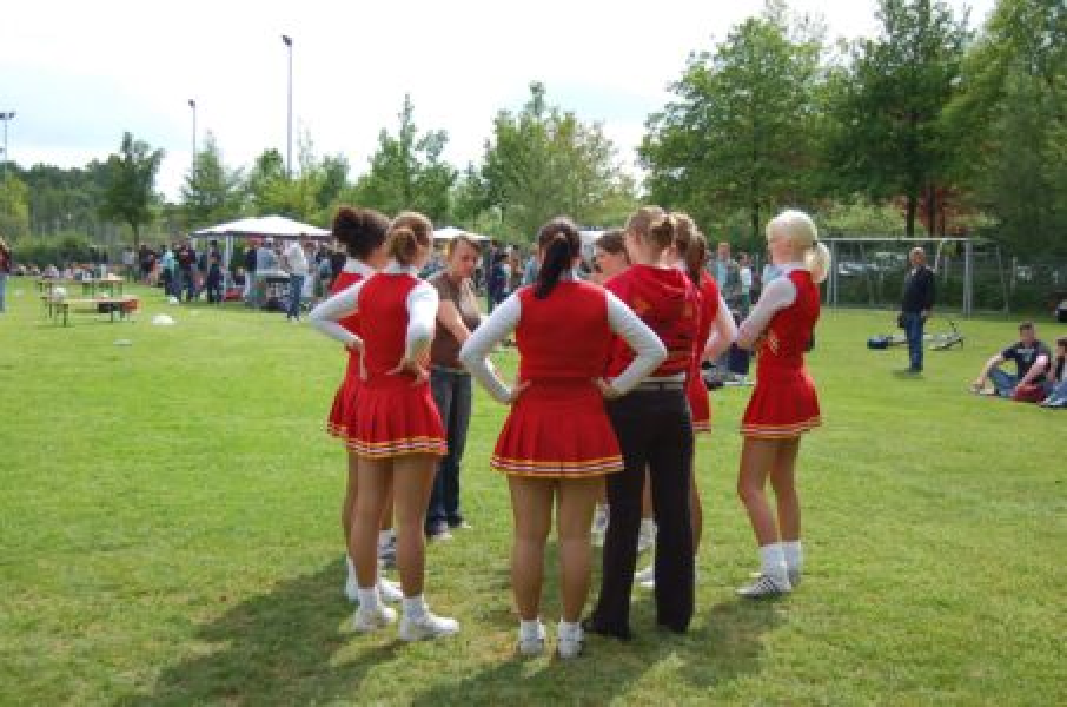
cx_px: 534
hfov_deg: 43.7
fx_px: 1331
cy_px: 354
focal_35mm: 45
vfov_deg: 29.7
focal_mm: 30
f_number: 4.2
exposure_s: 1/1000
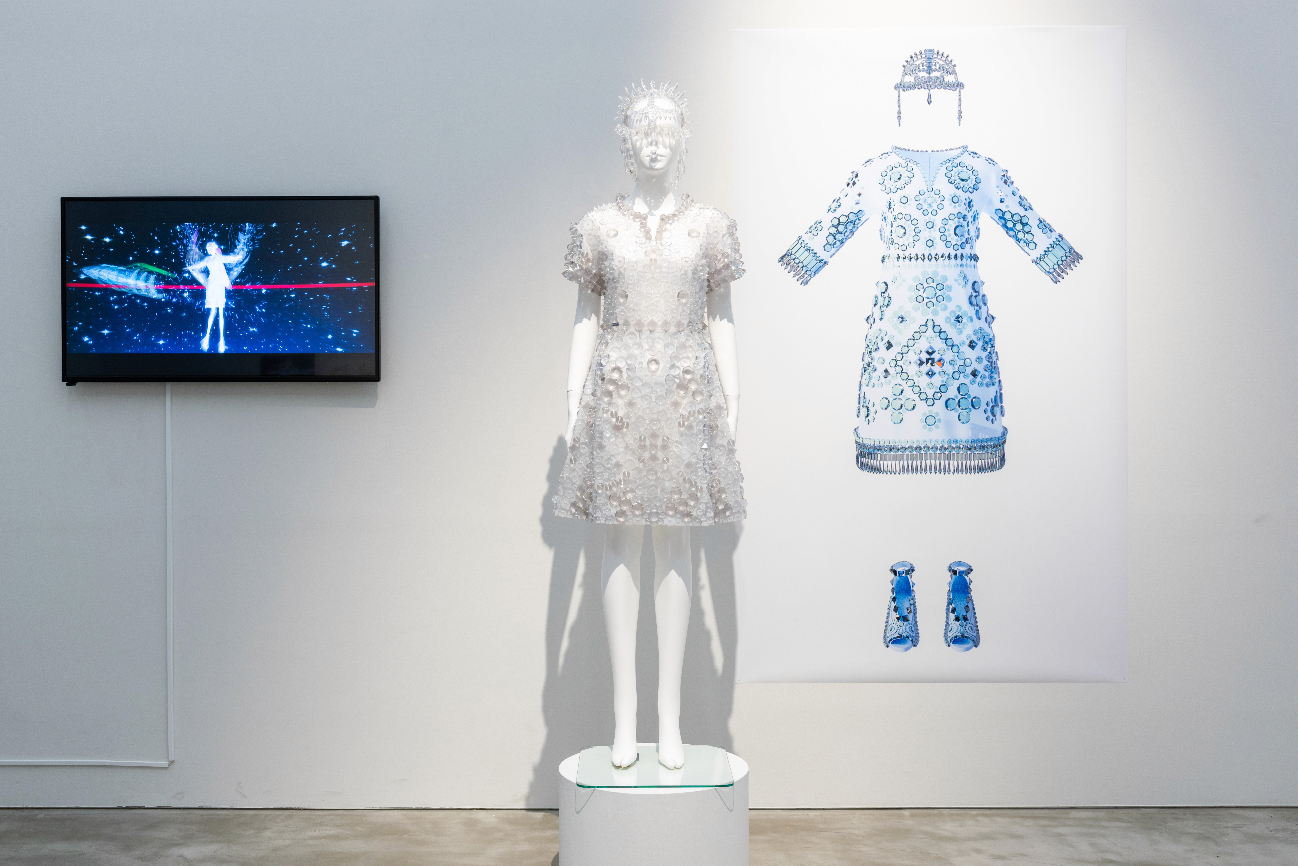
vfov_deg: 35.1
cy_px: 433
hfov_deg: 50.7
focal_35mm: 38
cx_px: 649
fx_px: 1370
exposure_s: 1/4
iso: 200
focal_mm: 38
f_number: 11
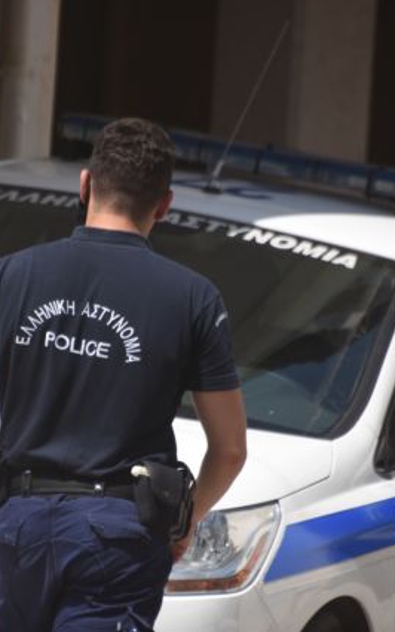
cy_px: 316
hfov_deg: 1.9
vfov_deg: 3.0
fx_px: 11890
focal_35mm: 691
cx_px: 80
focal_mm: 300
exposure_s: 1/640
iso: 125
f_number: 5.6
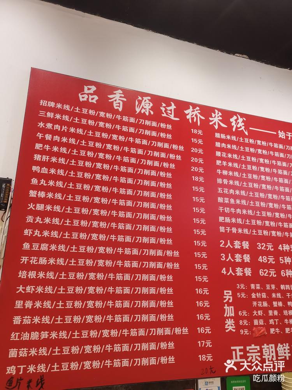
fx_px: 304
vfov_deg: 65.3
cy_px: 195
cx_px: 146
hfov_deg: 51.3
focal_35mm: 27
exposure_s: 1/50
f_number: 1.8
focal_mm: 4.75
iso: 200
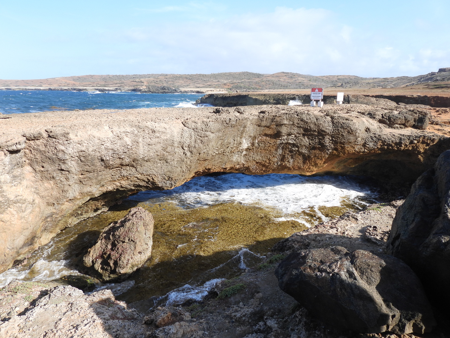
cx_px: 225
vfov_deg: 56.8
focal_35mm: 24
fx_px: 312
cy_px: 169
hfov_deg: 71.6
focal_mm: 4.3
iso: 100
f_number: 2.8
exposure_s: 1/800
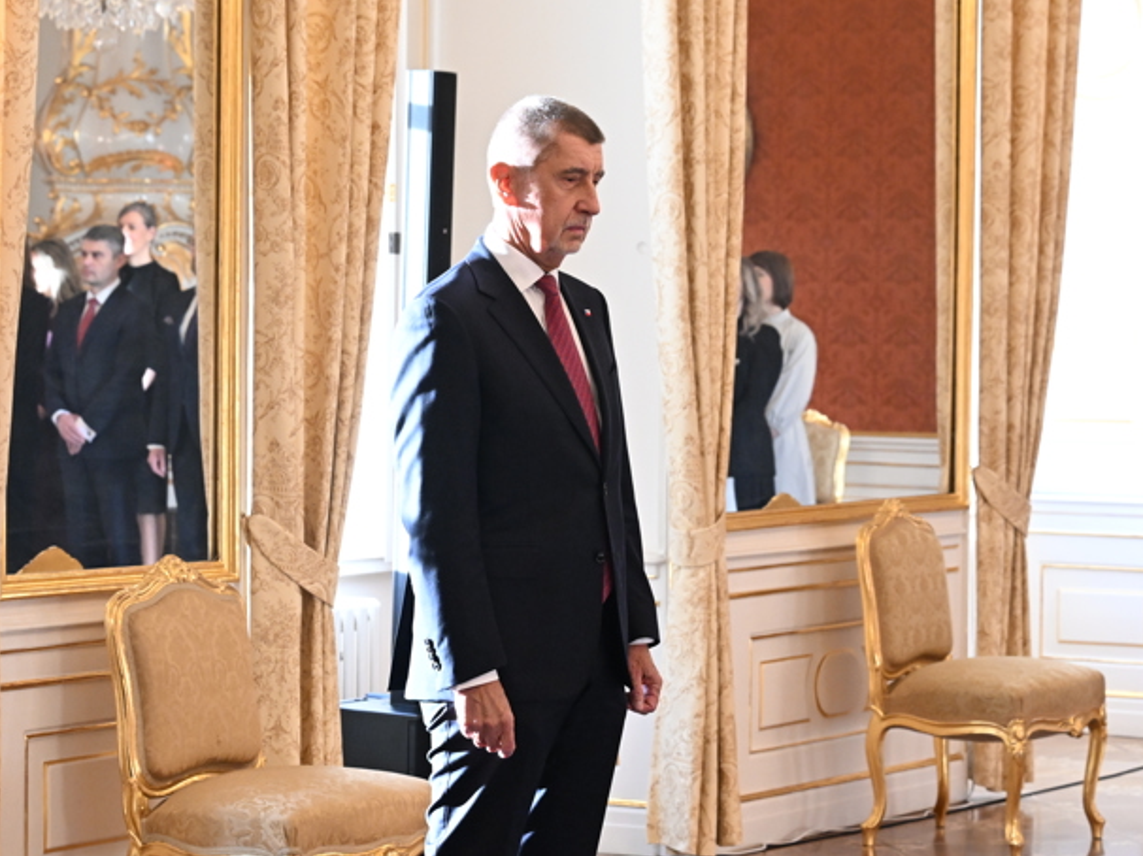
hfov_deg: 17.1
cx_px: 498
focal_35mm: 115
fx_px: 3796
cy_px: 432
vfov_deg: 12.9
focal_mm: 70
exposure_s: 1/320
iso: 3200
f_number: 5.6
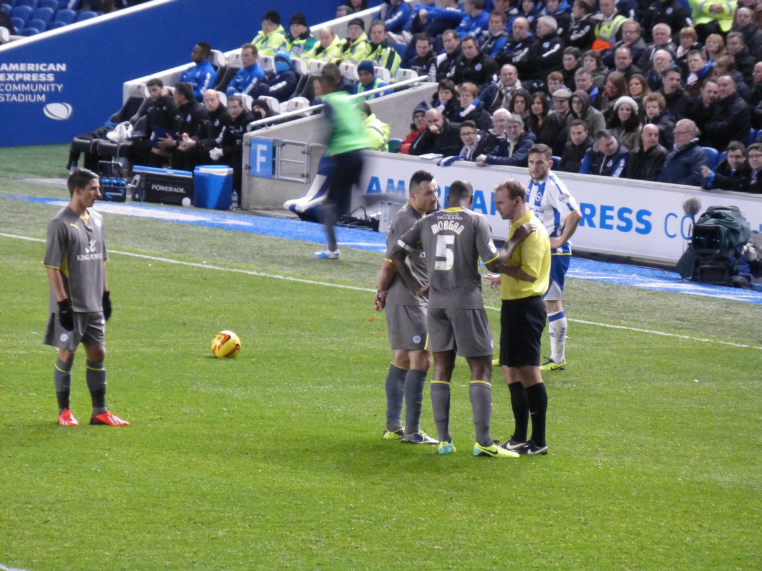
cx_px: 381
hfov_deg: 5.9
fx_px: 7396
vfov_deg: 4.4
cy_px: 286
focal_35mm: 336
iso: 800
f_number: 5.9
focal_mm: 60
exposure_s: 1/20
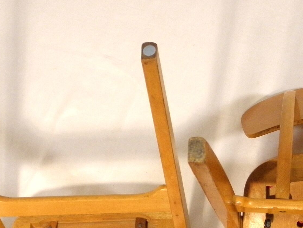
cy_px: 250
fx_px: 718
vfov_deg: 17.4
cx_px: 195
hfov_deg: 23.8
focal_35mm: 82
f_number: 3.7
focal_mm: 6.4
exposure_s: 1/20
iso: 200
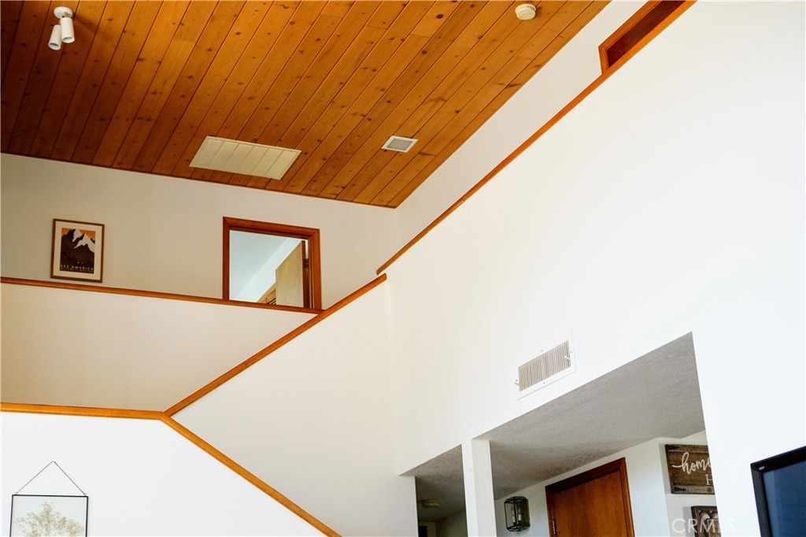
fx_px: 1119
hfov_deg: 39.6
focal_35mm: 50
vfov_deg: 27.0
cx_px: 403
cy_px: 268
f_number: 3.2
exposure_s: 1/800
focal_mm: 50
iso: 6400
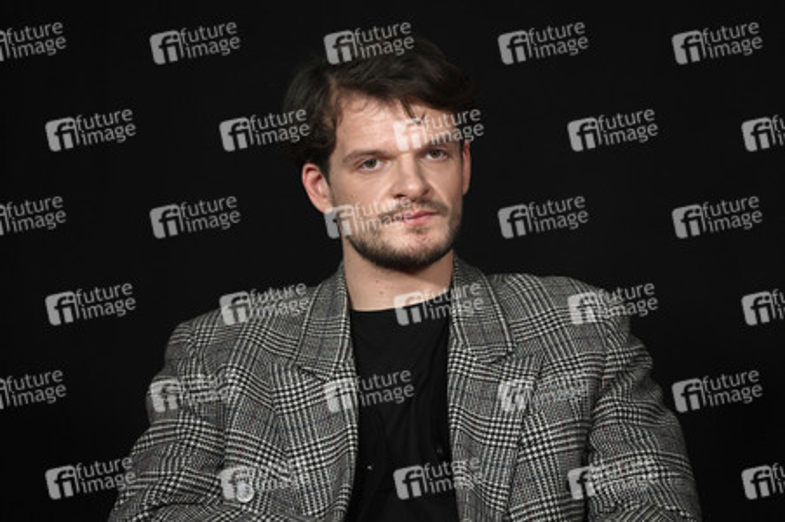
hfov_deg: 10.3
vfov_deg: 6.9
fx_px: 4358
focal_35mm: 200
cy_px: 261
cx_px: 392
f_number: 4
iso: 2500
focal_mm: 200
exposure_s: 1/200
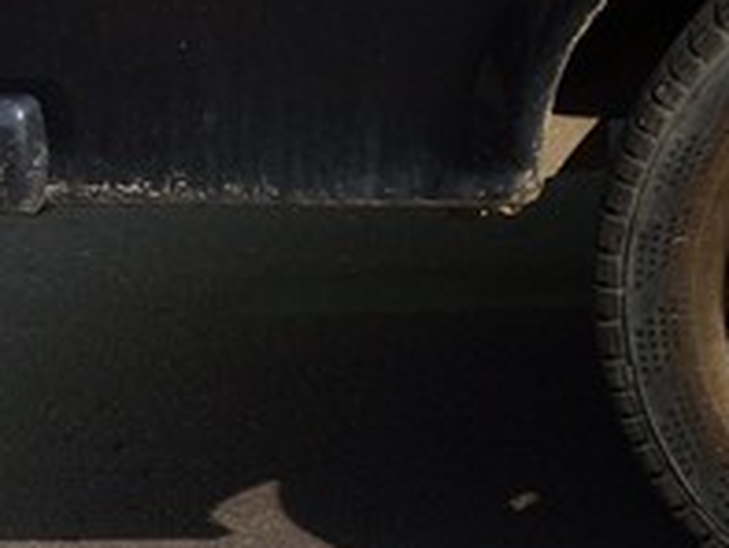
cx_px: 2457
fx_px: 8534
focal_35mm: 405
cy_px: -744
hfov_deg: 4.6
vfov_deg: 3.6
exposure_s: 1/640
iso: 200
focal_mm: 52
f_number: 3.5
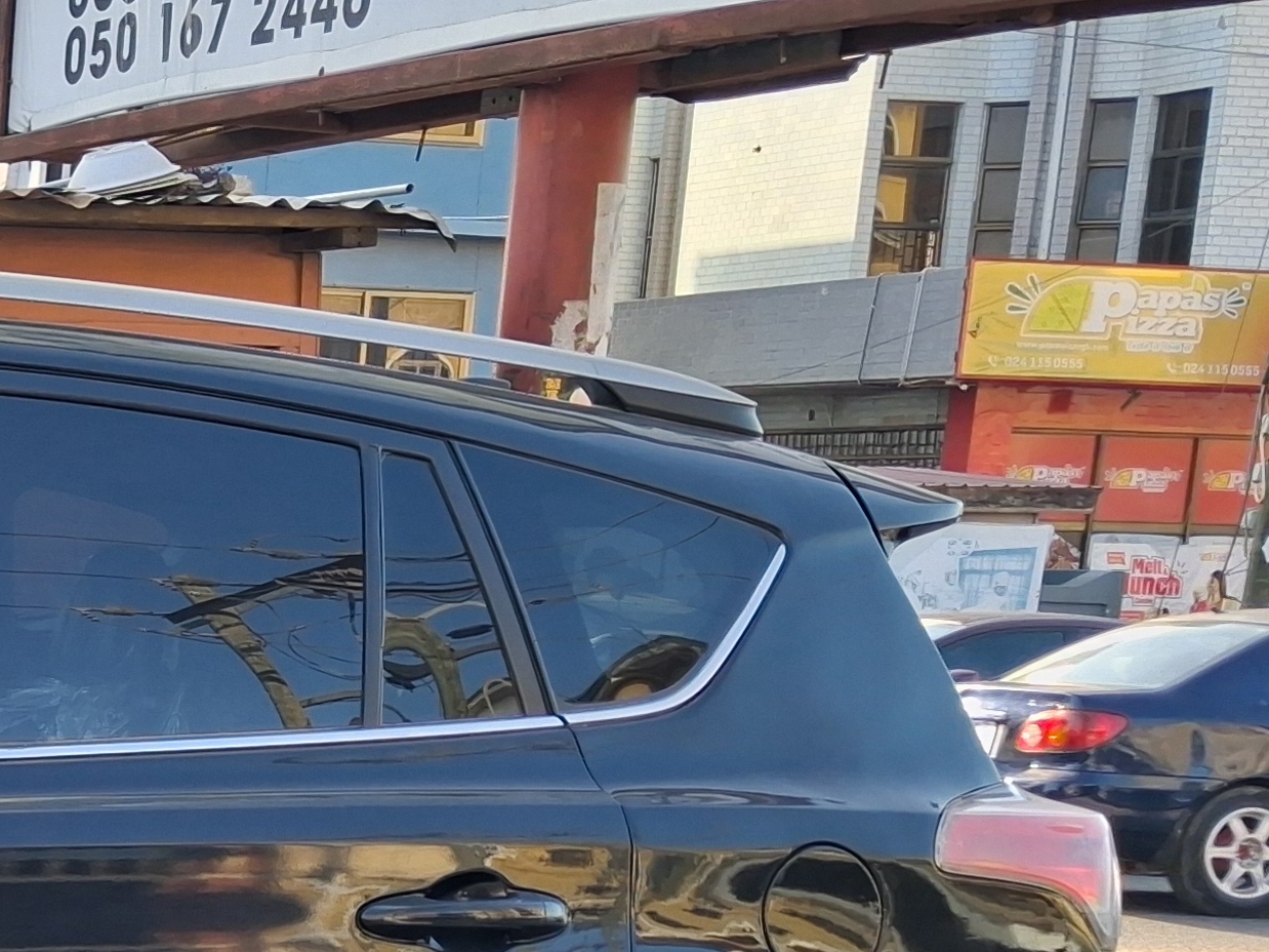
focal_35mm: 89
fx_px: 3262
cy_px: 1128
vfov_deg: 16.0
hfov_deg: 18.7
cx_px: -778
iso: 20
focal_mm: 4
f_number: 1.8
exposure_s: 1/161
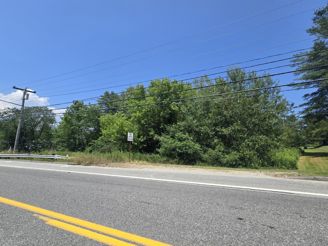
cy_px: 123
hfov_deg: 106.2
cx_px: 164
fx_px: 123
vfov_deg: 89.9
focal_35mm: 13
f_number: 2.2
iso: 50
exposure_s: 1/1941
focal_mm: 2.2
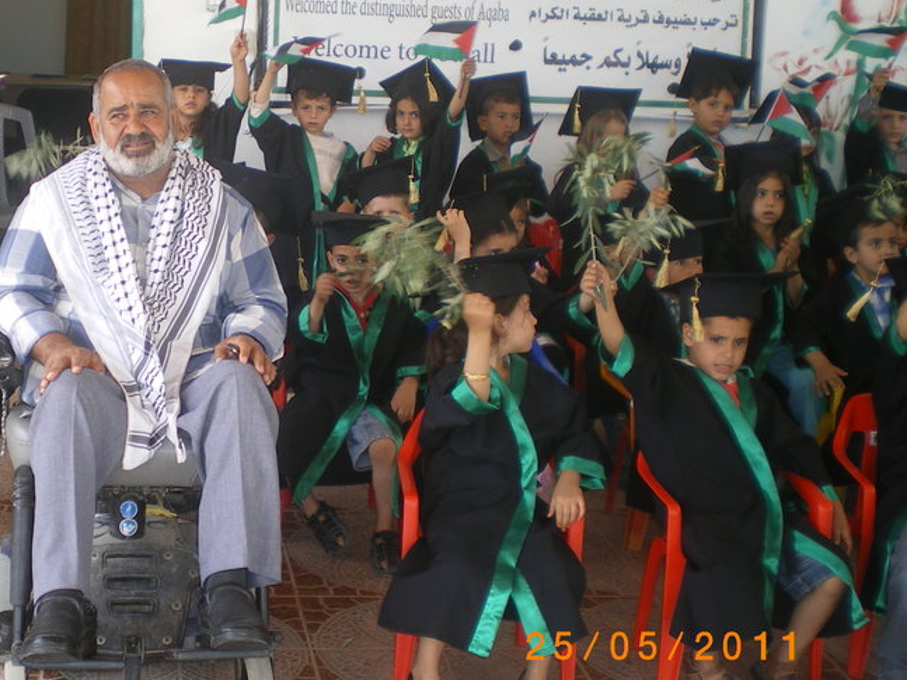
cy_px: 233
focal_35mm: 57
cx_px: 220
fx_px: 1493
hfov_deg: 33.1
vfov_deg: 25.5
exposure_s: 1/60
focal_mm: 6.3
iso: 50
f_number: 3.1
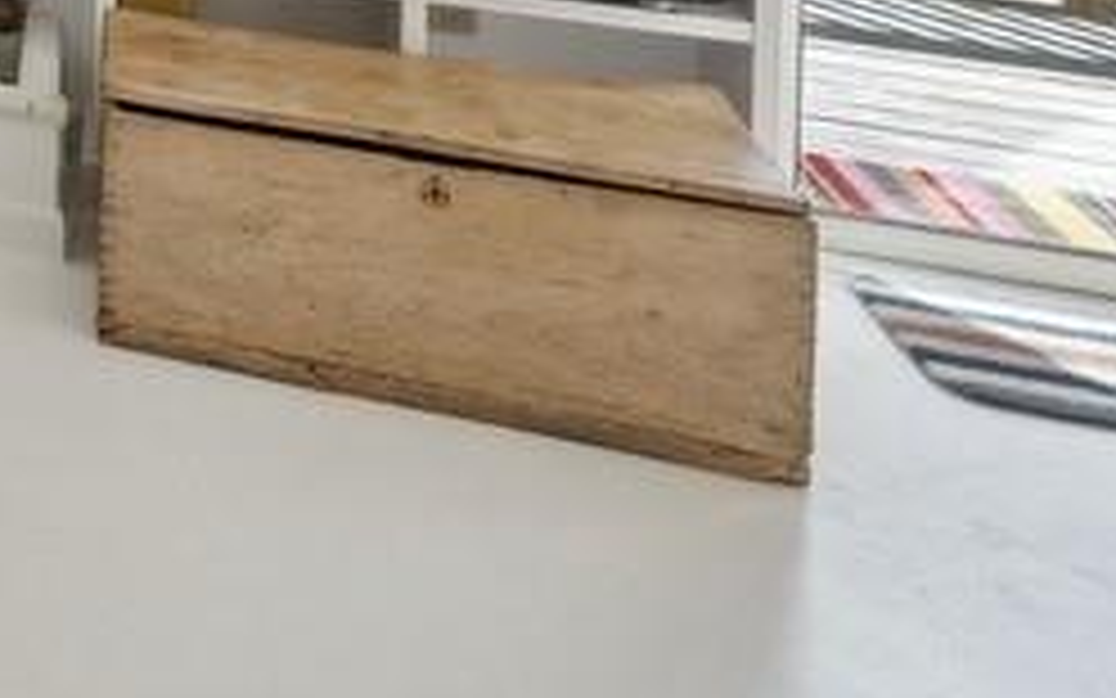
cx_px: -945
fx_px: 1794
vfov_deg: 17.9
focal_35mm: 59
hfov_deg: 21.2
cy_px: -531
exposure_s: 1/400
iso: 800
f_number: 8
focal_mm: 14
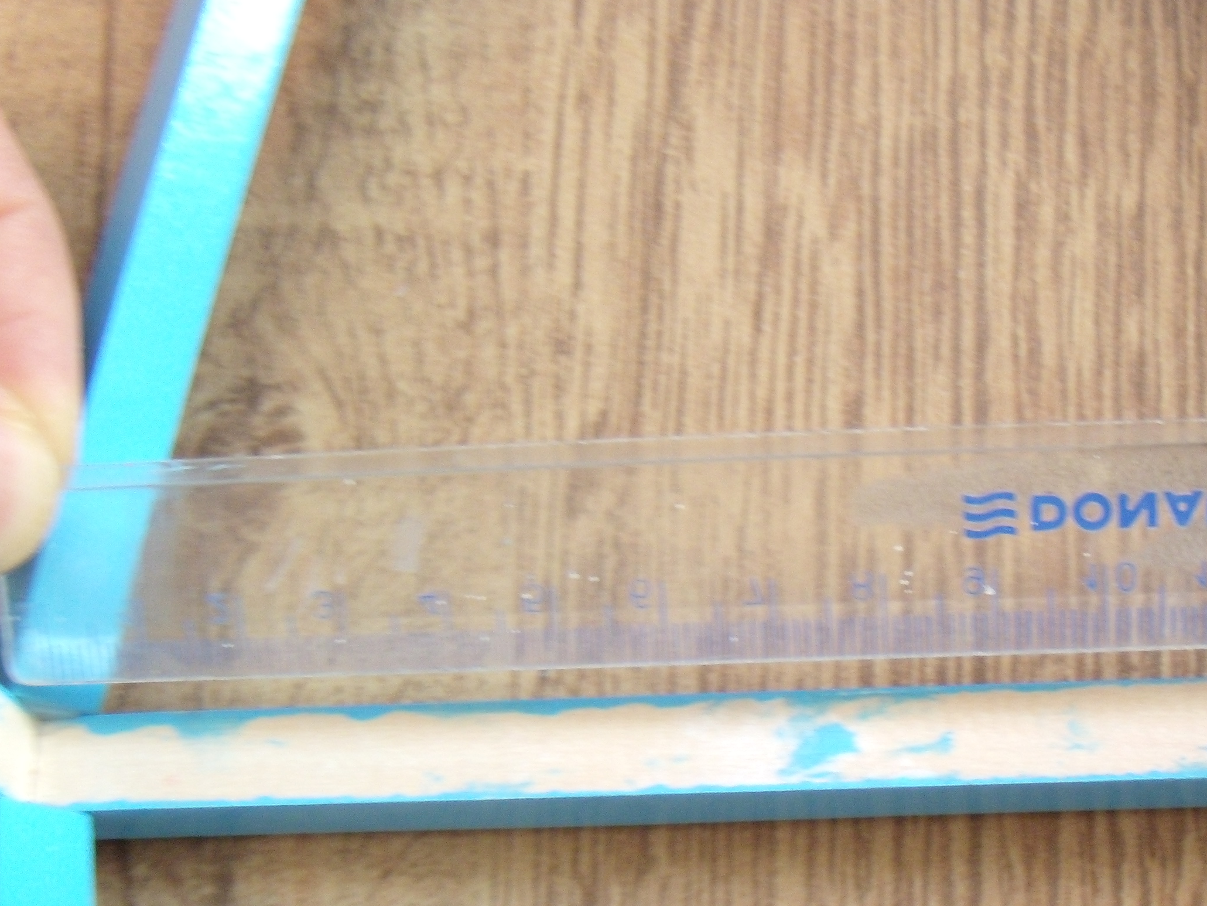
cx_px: 925
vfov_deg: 25.3
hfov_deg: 33.0
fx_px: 1988
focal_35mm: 57
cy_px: 698
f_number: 3.6
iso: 250
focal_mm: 6.4
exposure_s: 1/60
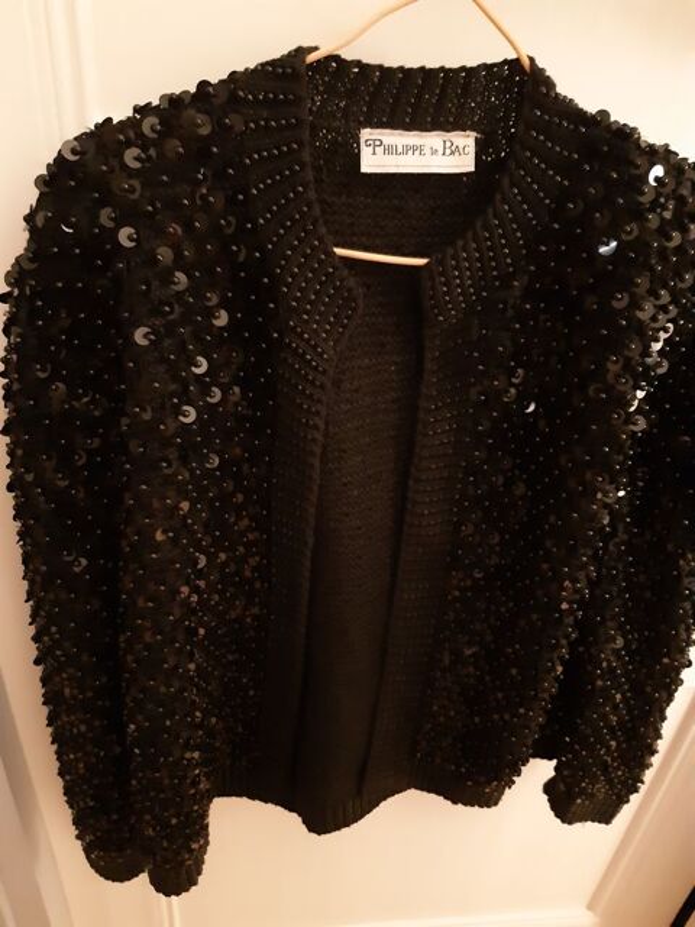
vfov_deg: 67.3
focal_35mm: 26
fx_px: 696
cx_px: 348
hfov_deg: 53.1
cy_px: 464
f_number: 1.7
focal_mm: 3.92
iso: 1000
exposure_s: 1/10
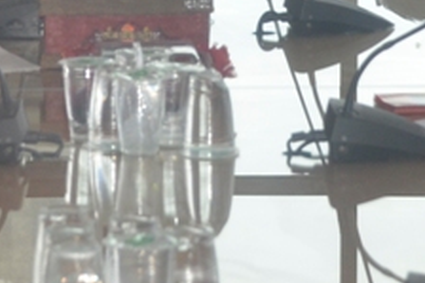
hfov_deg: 9.4
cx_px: 178
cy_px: -173
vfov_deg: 6.2
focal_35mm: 219
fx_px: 2583
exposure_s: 1/250
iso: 640
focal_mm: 32
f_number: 5.6
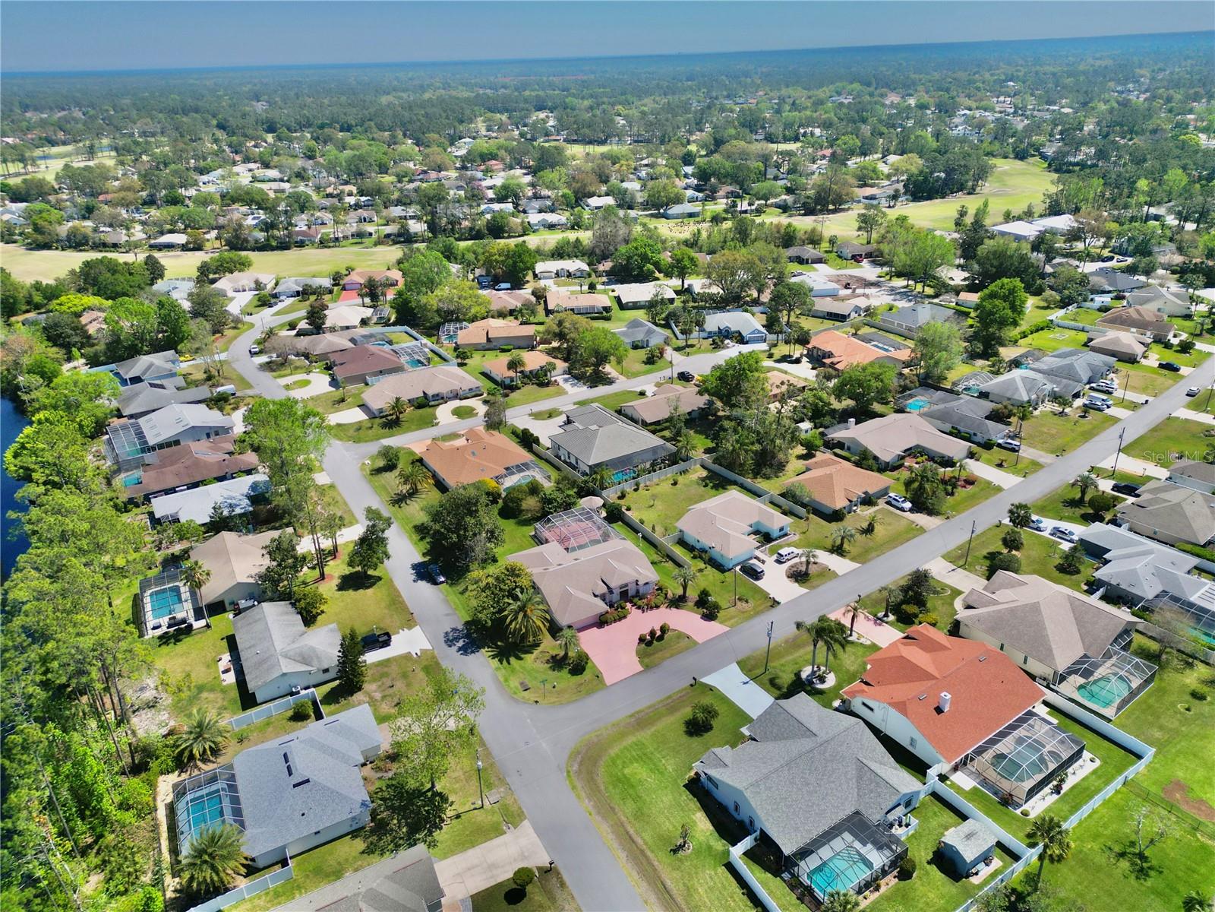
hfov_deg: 71.6
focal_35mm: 24
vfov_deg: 56.8
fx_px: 842
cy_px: 456
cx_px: 608
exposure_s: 1/5000
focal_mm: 6.72
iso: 120
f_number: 1.7
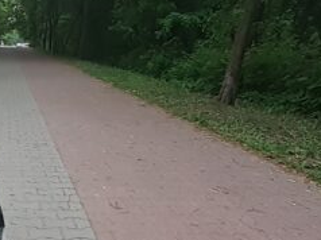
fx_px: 389
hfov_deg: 39.8
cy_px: 185
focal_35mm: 42
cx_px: 4
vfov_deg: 33.5
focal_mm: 1.13
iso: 40
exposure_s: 1/111
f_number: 2.2
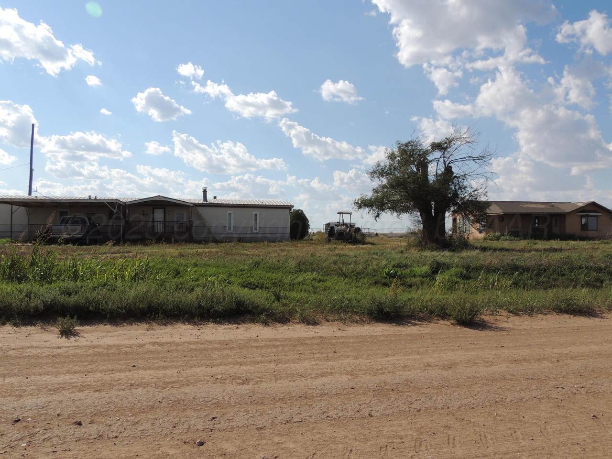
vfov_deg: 46.8
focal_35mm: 30
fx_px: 530
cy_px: 230
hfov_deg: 60.0
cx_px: 306
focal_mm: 5.3
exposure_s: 1/1250
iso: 100
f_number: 3.9
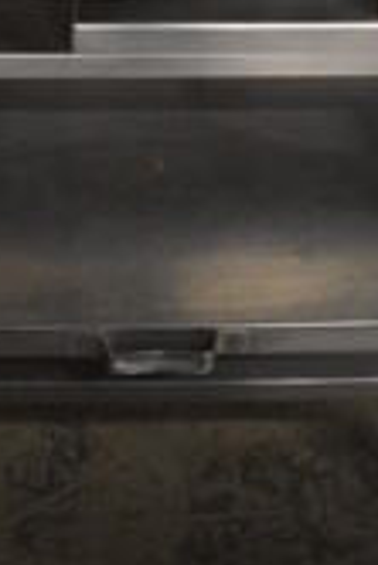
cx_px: 191
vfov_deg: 23.0
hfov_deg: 17.5
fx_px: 1226
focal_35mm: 78
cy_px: -172
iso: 2800
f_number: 3.5
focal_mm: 18
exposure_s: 1/125
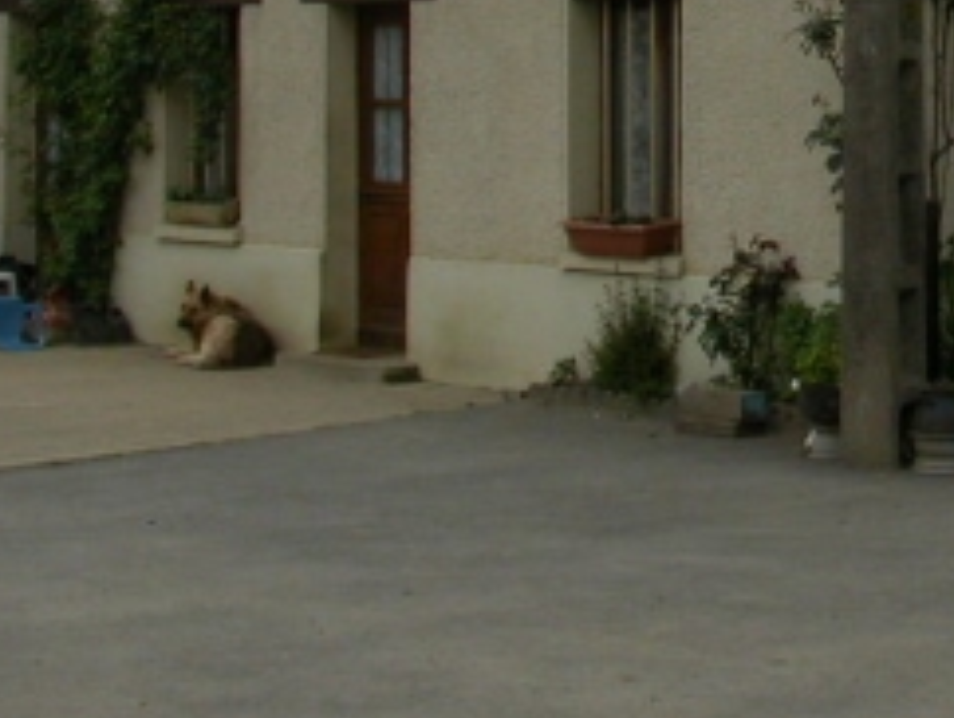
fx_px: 2952
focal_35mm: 107
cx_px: 1191
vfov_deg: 13.3
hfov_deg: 17.4
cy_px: -249
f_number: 6
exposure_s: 1/273
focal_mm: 7.85
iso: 100
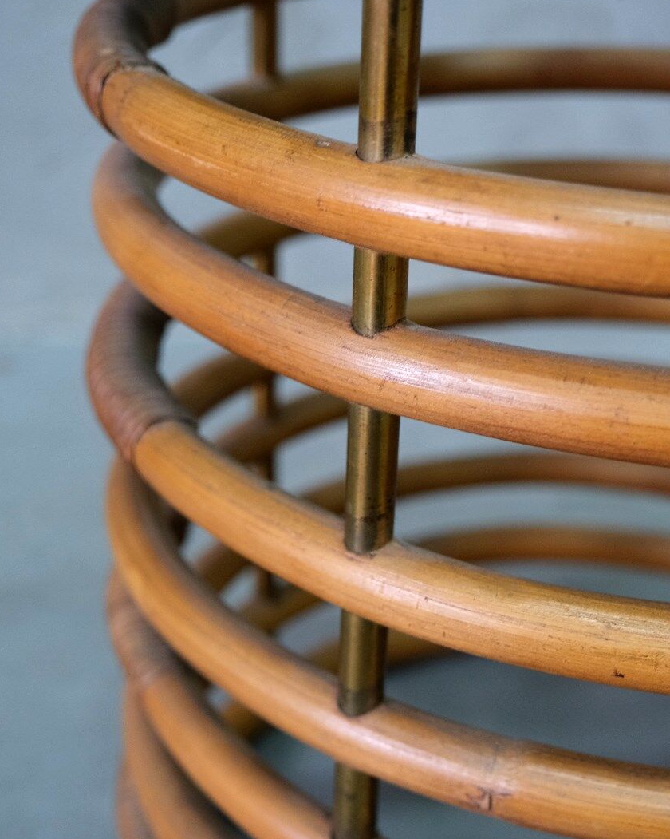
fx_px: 1240
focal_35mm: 50
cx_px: 333
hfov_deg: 30.2
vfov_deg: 37.3
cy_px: 477
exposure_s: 1/42
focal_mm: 29.2
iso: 2500
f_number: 4
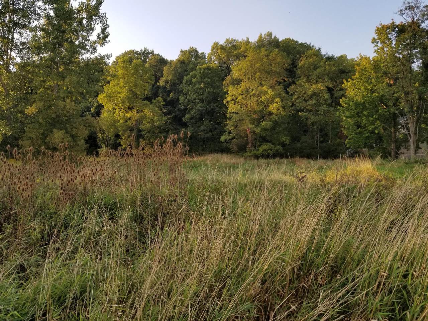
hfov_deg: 67.3
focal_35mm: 26
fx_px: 321
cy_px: 160
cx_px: 214
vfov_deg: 53.1
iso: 50
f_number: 1.7
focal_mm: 4.25
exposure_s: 1/716
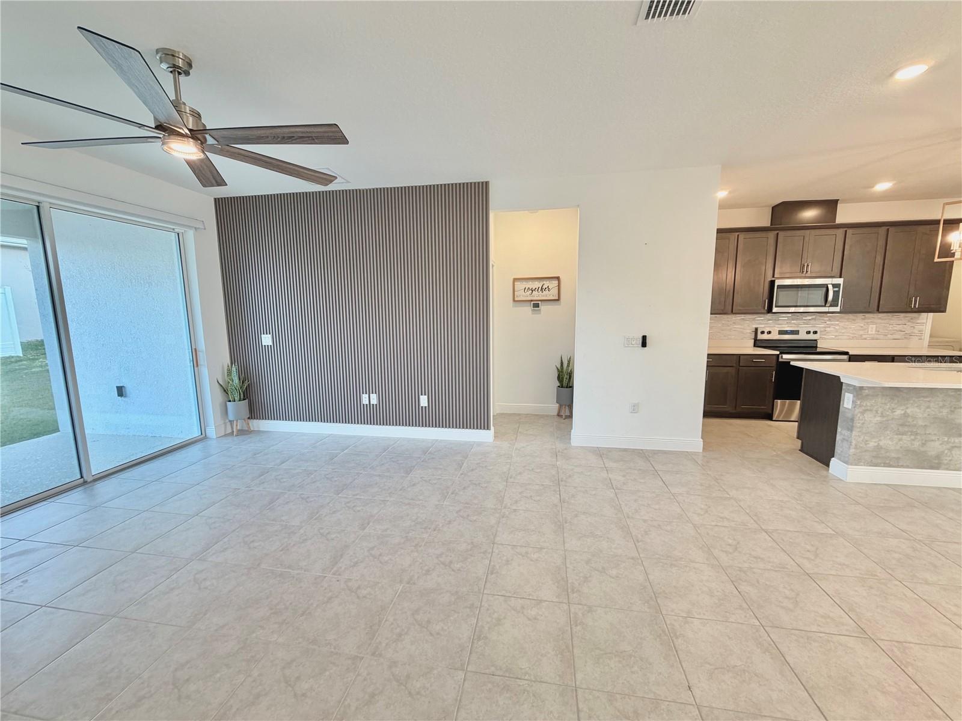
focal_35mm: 14
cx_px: 481
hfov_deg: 102.1
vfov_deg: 85.7
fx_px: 389
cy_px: 360
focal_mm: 2.22
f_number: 2.2
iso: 200
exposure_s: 1/60
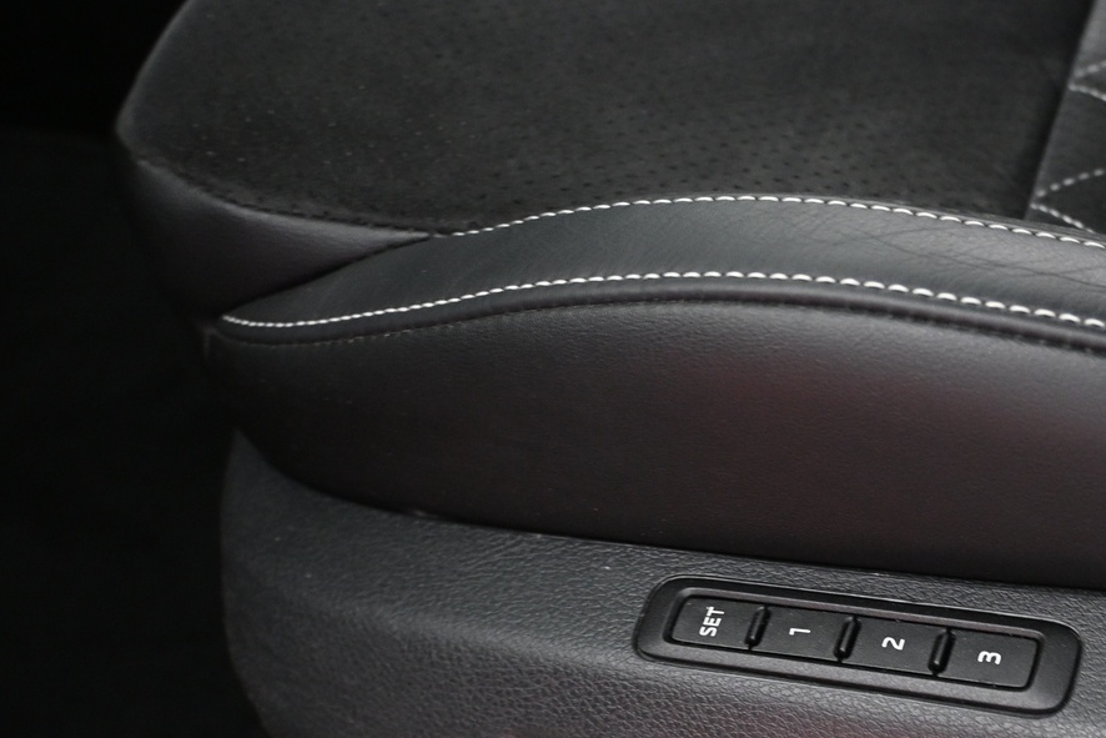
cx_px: 934
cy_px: 643
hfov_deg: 35.6
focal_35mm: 53
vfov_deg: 24.7
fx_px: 1642
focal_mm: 19.5
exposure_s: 1/13
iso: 1600
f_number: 3.8
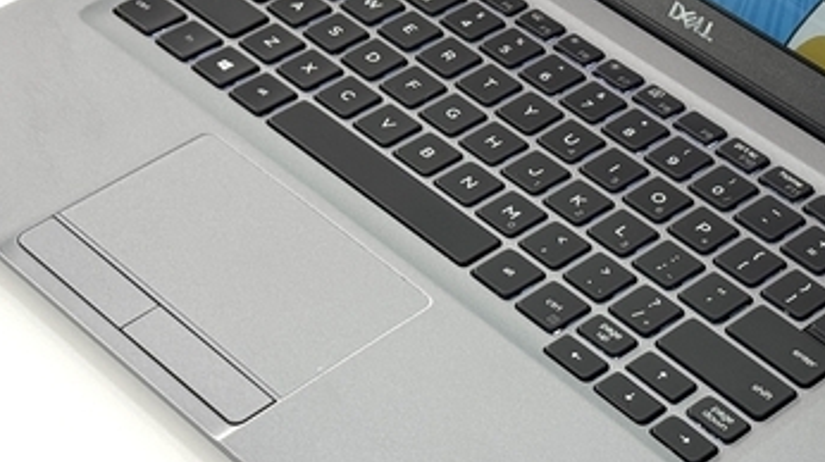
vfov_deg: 9.9
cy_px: 2
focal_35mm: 121
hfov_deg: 17.7
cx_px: 556
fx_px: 2645
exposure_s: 1/165
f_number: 1.78
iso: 64
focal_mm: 6.76
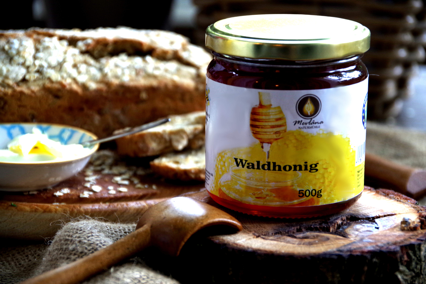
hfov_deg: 15.5
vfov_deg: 10.4
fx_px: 1562
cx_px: 213
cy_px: 142
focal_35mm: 132
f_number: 5.6
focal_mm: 88
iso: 400
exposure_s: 1/30
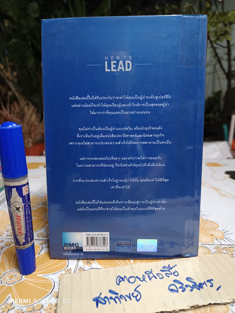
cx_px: 118
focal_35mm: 24
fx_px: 217
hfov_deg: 56.8
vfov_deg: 71.6
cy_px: 156
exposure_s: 1/25
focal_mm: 5.31
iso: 1771
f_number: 1.7
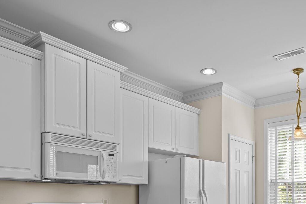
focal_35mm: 36
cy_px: 194
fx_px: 306
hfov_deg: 52.0
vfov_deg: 34.3
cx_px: 208
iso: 320
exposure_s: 1/25
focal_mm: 18
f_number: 4
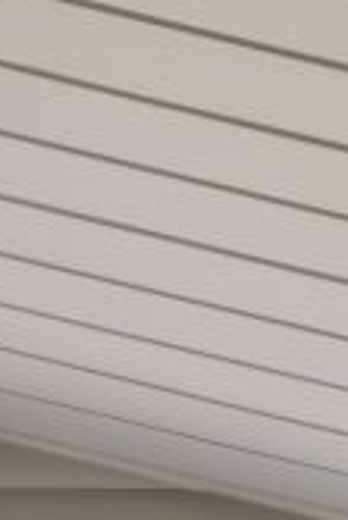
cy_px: 1300
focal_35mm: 159
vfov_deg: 10.7
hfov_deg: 8.6
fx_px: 2301
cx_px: 49
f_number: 8
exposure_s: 1/15
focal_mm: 24
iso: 400
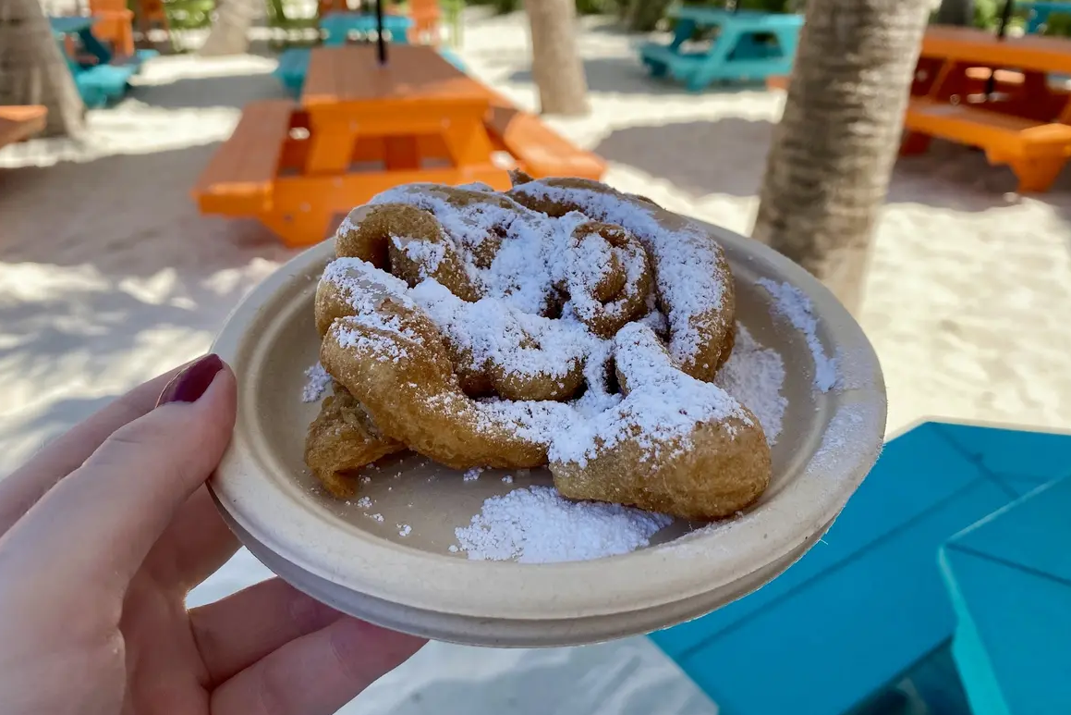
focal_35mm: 28
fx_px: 833
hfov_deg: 65.5
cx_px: 521
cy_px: 372
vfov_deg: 46.4
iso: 32
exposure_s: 1/1629
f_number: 1.8
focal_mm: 4.25
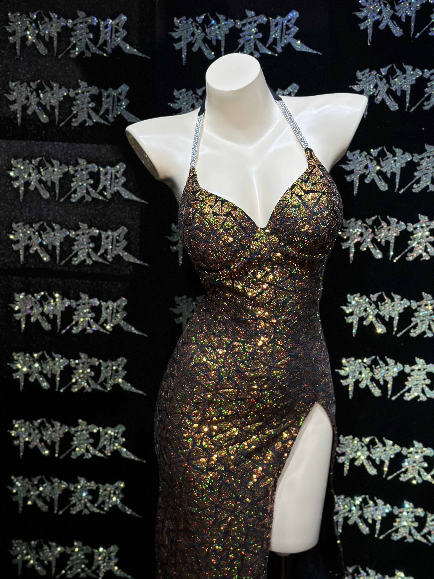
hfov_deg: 30.3
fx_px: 802
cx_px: 217
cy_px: 290
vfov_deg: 39.7
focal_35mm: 48
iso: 80
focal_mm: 6.86
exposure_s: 1/1323
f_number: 1.78
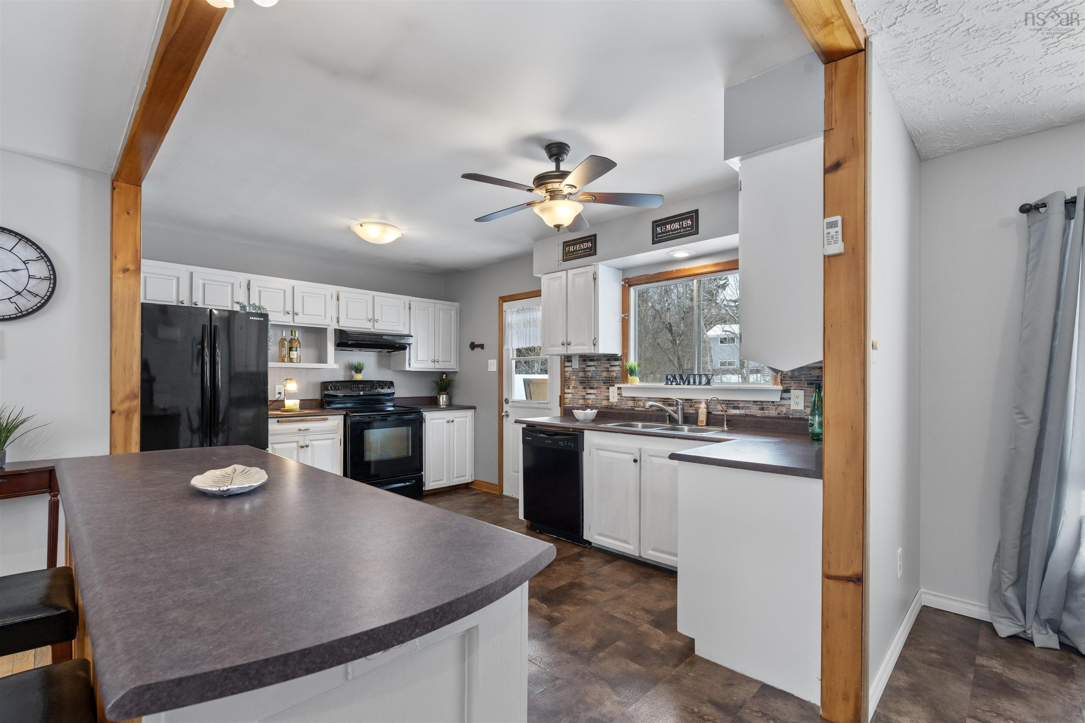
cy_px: 362
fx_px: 482
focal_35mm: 16
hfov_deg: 96.7
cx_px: 542
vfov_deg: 73.7
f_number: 8
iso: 400
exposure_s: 1/5
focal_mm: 16
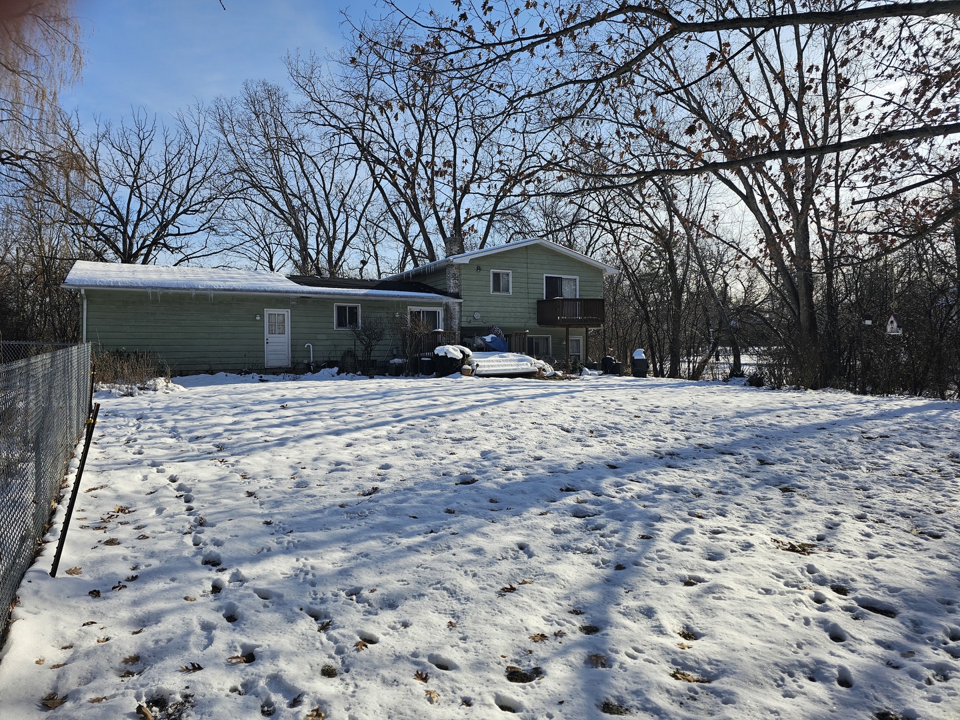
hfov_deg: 73.9
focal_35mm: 23
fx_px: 638
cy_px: 360
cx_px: 480
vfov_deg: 58.9
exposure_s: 1/792
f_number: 1.7
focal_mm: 6.3
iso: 10
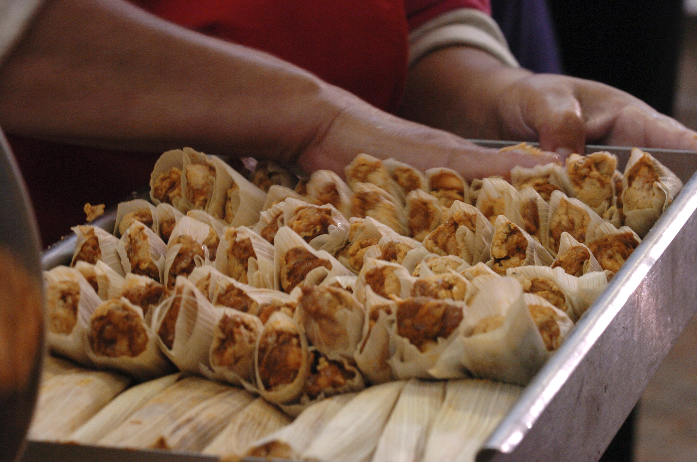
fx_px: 2377
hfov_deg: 16.7
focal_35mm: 123
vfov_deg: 11.1
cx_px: 348
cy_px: 231
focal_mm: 82
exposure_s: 1/15
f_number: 9
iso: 1000
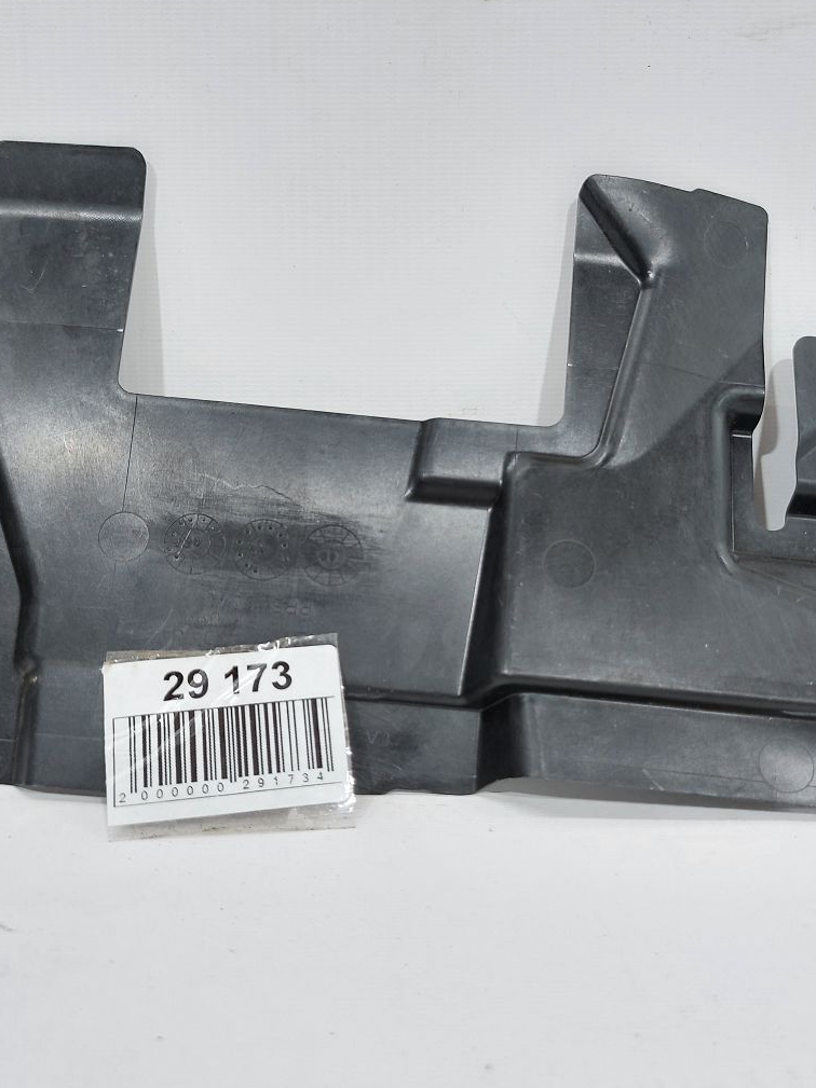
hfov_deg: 42.9
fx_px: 1038
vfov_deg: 55.4
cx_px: 398
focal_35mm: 33
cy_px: 531
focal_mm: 5.23
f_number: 1.8
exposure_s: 1/50
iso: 100
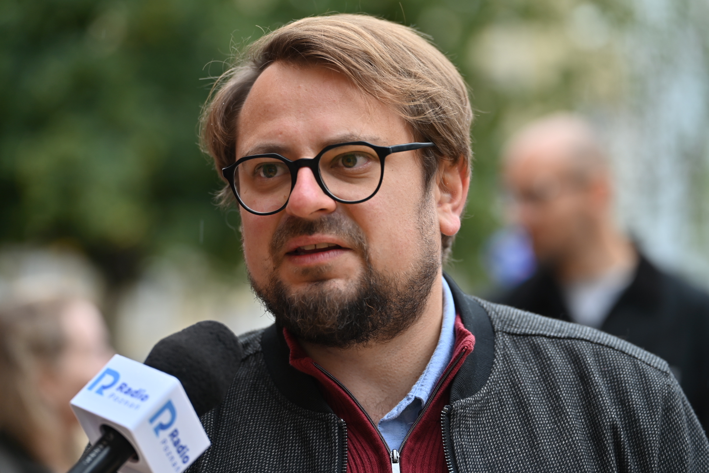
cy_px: 236
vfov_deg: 11.9
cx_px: 354
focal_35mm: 115
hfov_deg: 17.8
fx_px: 2265
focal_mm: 115
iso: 100
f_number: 2.8
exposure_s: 1/200
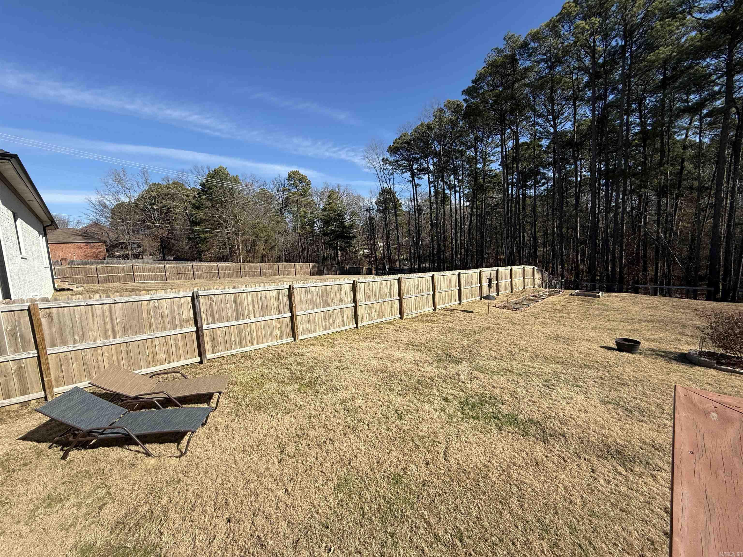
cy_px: 278
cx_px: 372
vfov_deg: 85.7
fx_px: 300
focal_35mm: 14
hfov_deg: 102.1
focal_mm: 2.22
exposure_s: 1/1745
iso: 50
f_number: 2.2
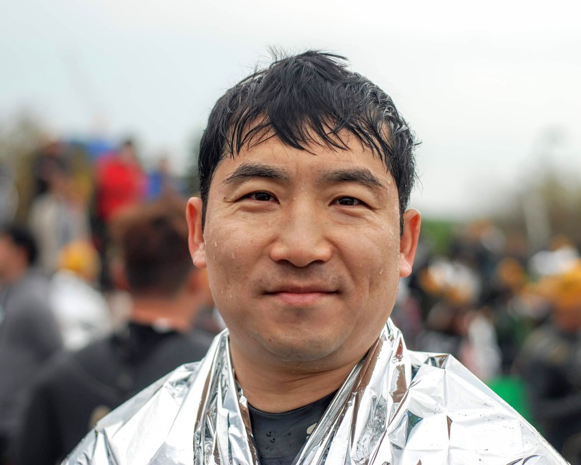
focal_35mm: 85
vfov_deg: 18.1
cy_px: 234
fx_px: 1461
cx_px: 265
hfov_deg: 22.5
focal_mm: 50
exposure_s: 1/640
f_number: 2.8
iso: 100
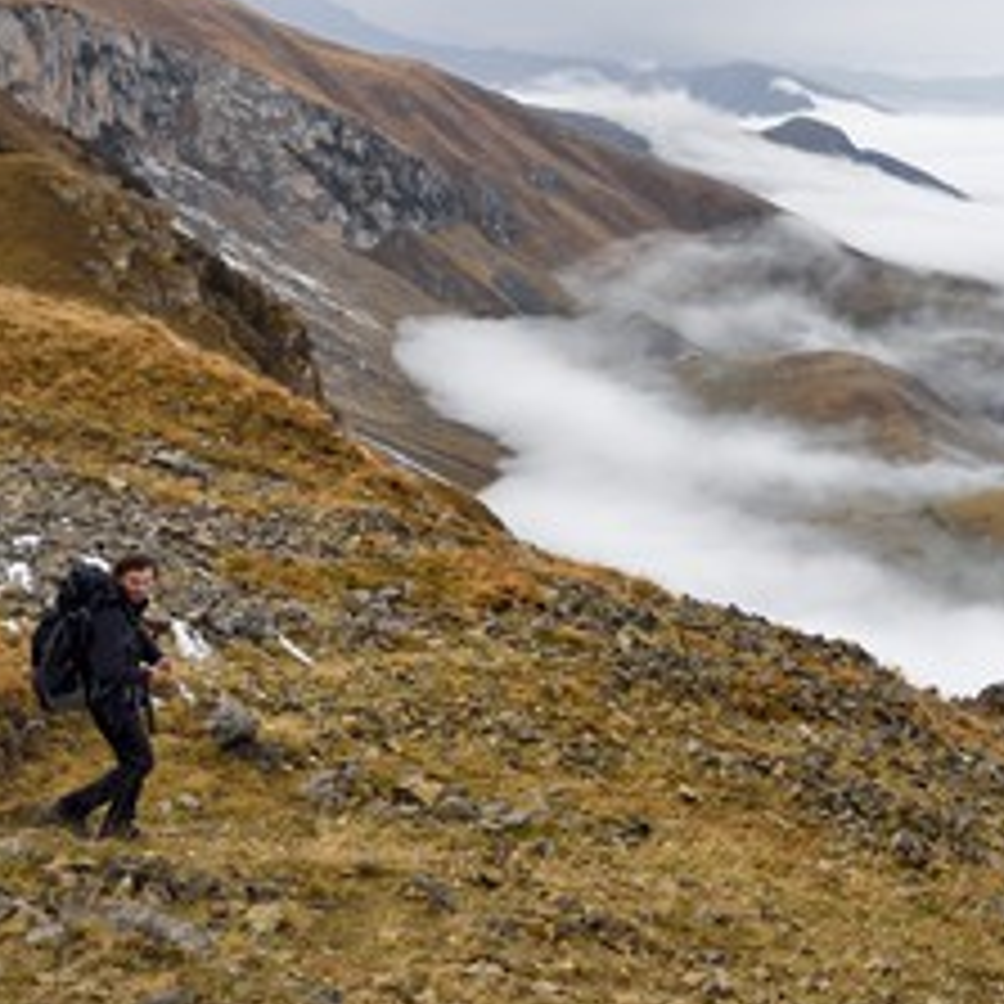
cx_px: 855
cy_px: 423
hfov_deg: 29.6
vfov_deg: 30.5
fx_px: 1838
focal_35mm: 56
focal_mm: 35
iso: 200
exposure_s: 1/320
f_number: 9
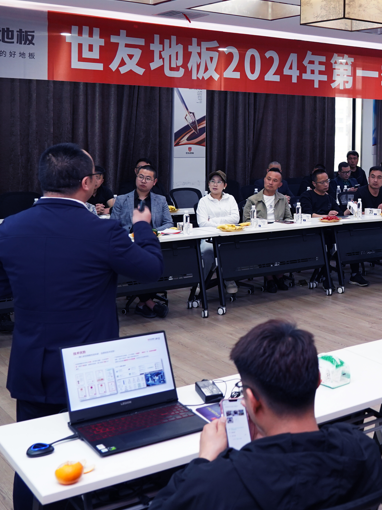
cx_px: 373
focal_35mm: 50
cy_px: 156
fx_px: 736
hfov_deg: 27.6
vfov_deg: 37.6
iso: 1250
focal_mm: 24
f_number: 4
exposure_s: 1/125
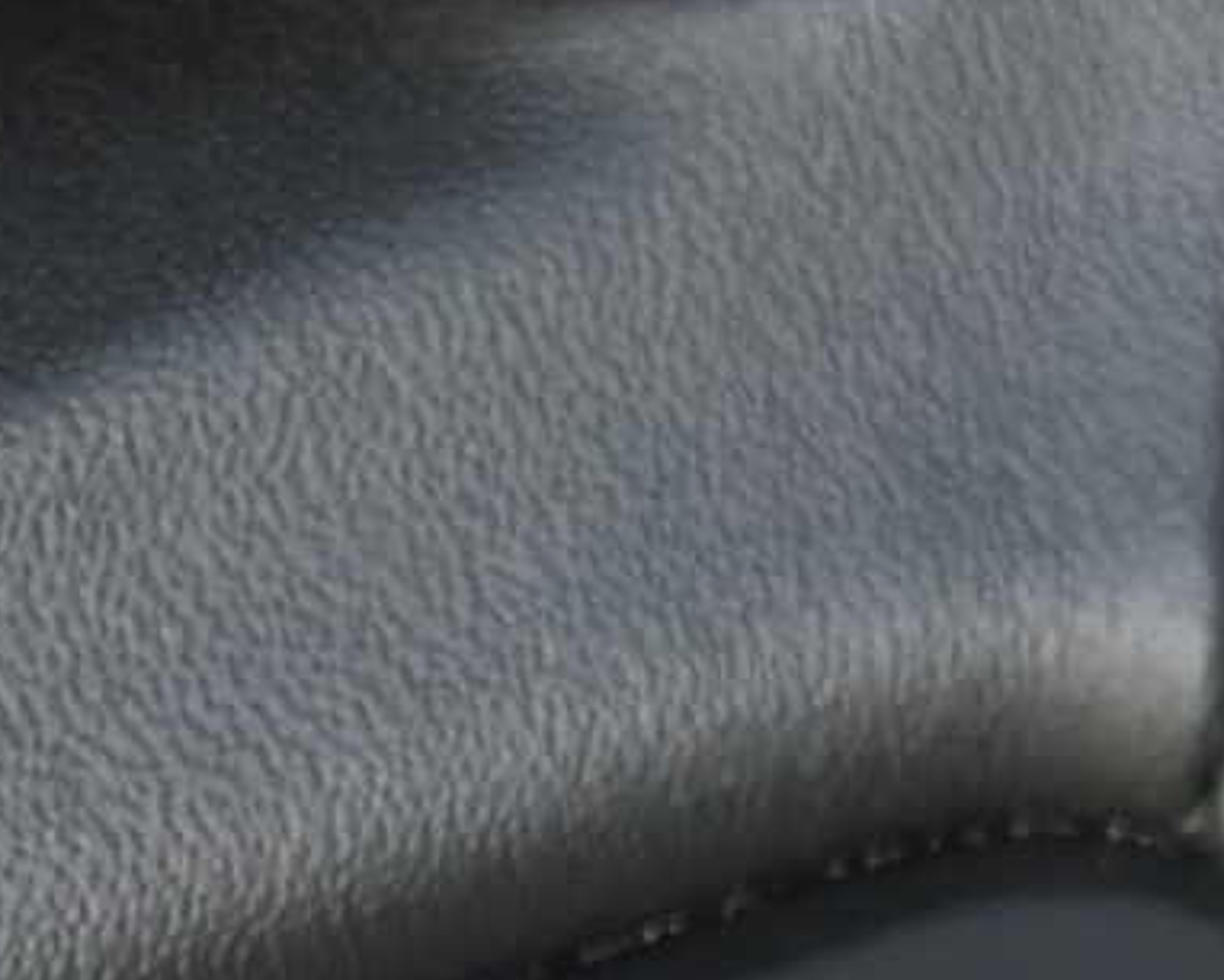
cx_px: -356
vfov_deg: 4.9
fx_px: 11381
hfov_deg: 6.1
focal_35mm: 314
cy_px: 1960
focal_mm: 6.86
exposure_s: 1/173
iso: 80
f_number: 1.78
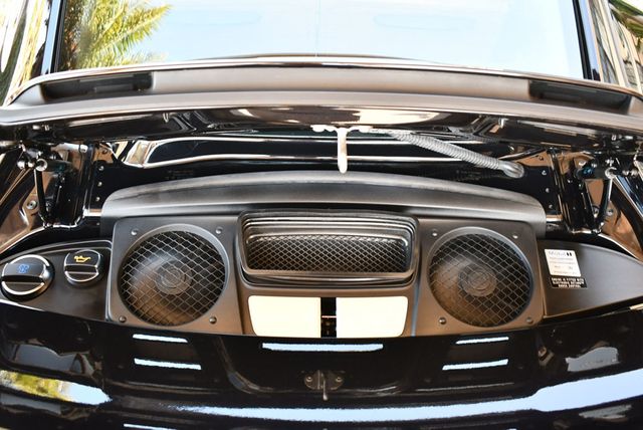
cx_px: 322
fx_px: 644
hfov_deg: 53.1
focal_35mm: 36
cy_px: 215
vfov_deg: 36.9
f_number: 3.5
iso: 800
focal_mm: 18
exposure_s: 1/125
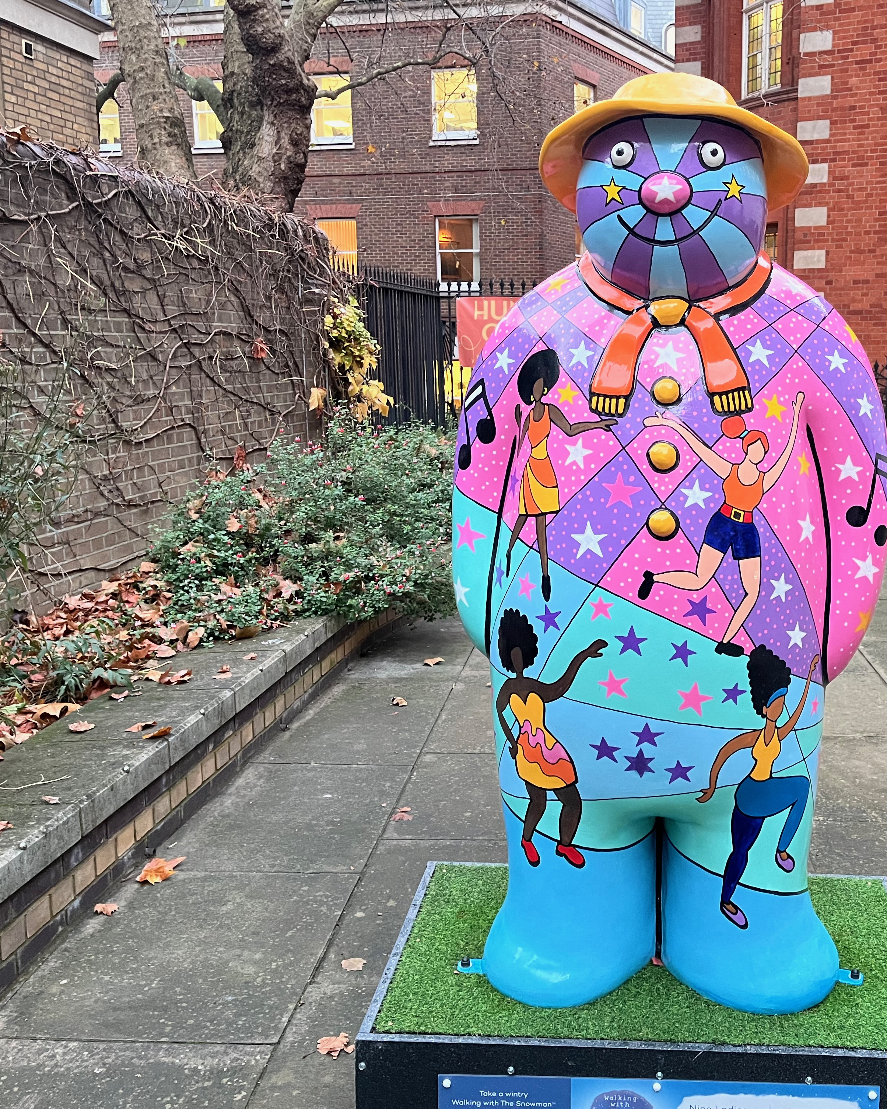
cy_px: 556
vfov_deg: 52.8
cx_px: 633
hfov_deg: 42.4
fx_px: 1116
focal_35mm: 34
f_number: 1.6
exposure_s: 1/60
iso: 400
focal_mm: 5.1
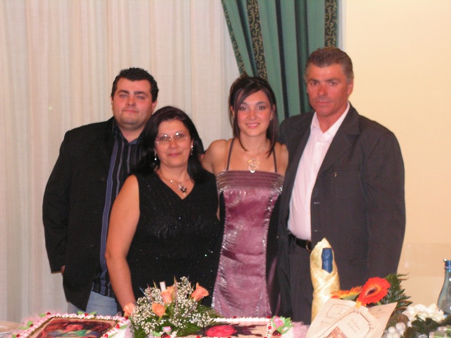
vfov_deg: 18.4
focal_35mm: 80
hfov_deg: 24.4
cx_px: 226
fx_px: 1042
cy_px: 169
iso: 200
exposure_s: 1/80
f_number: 3.3
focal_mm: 13.4
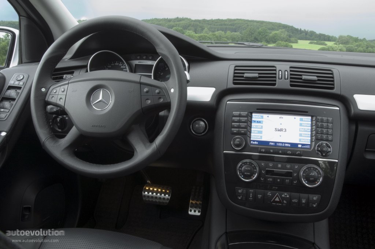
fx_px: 312
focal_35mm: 30
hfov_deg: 62.0
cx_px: 188
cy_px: 124
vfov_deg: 43.5
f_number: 20
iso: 100
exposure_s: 4
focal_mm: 20
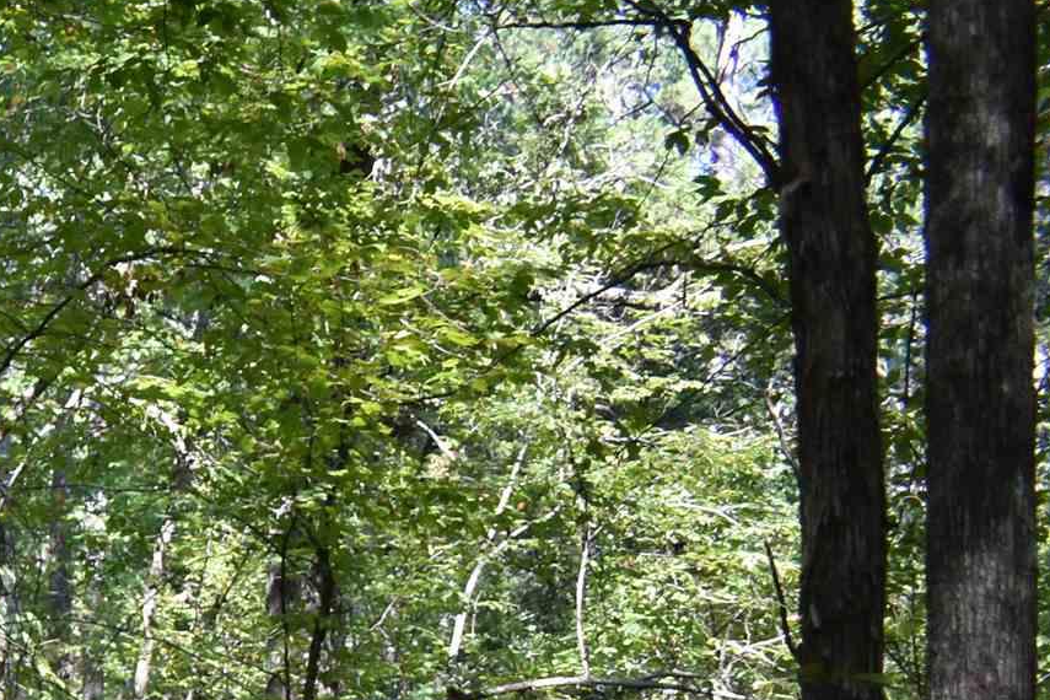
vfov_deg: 13.1
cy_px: 1145
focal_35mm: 97
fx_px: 2829
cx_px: -741
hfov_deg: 17.7
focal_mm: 18
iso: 400
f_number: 3.5
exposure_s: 1/250
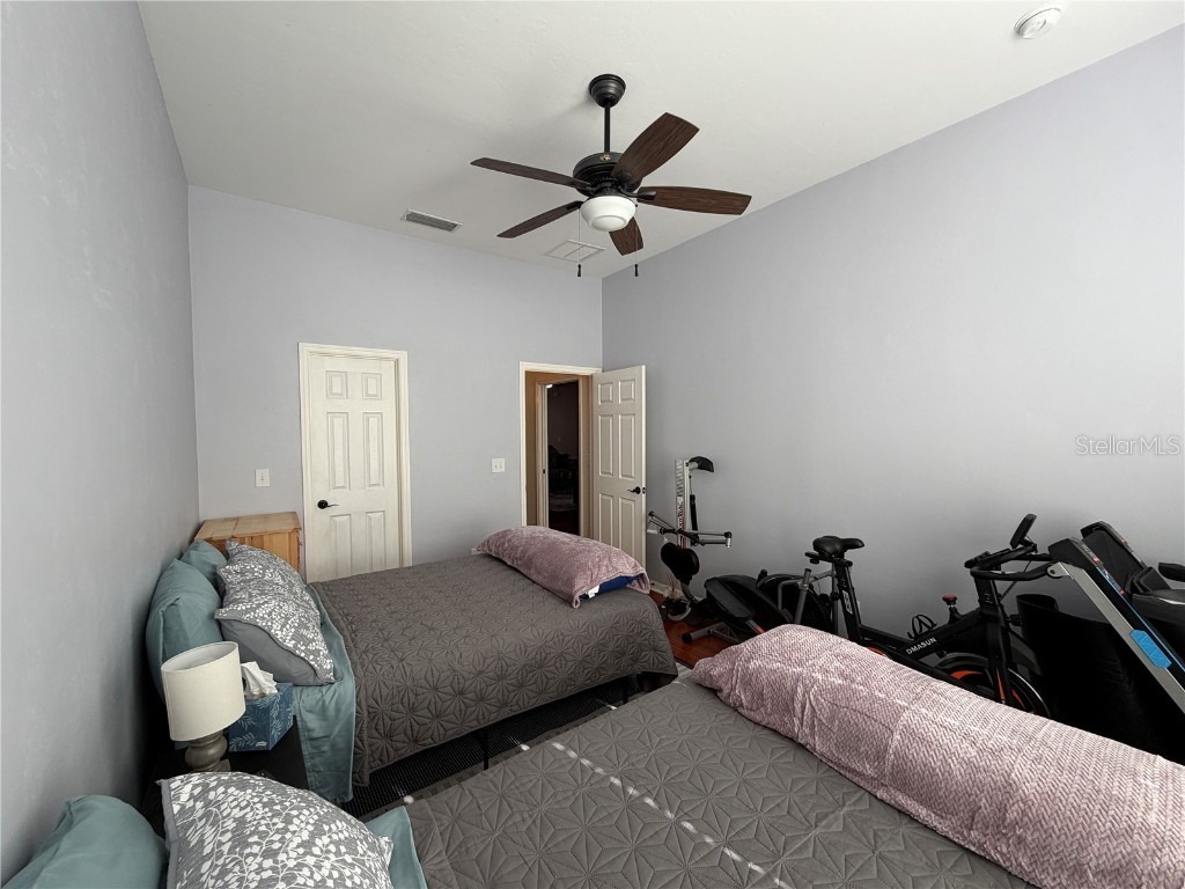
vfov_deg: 85.7
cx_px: 592
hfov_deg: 102.1
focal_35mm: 14
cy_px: 444
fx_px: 479
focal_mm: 2.22
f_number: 2.2
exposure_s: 1/121
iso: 80
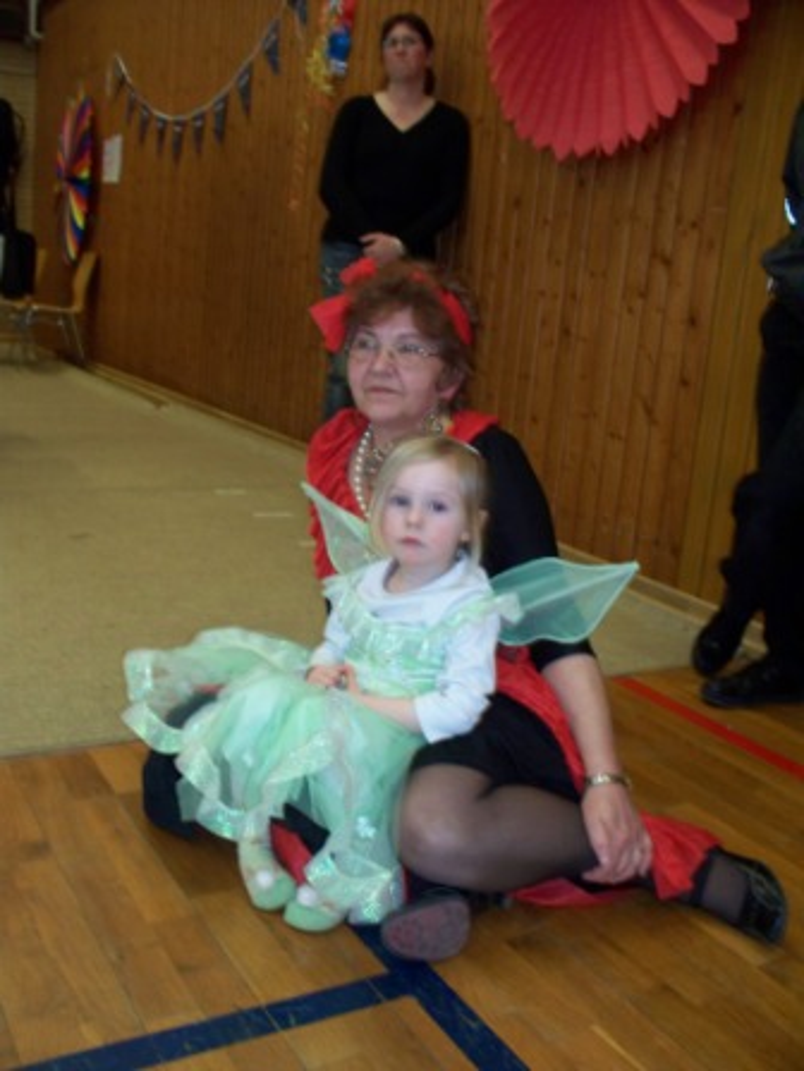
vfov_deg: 51.4
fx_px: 1115
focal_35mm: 36
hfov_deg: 39.7
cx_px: 402
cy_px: 536
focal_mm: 7.54
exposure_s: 1/50
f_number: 2.8
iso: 200
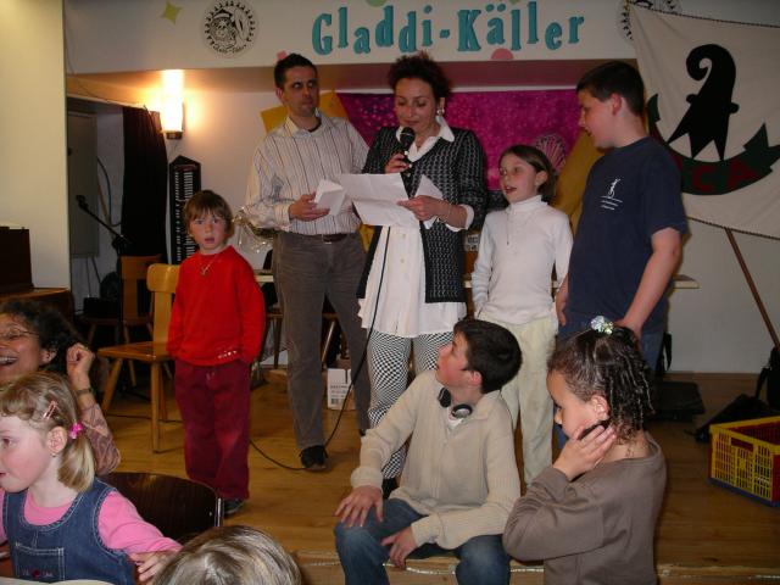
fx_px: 834
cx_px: 390
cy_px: 292
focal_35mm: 37
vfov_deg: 38.7
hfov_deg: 50.1
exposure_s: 1/40
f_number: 2.8
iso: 200
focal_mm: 7.8
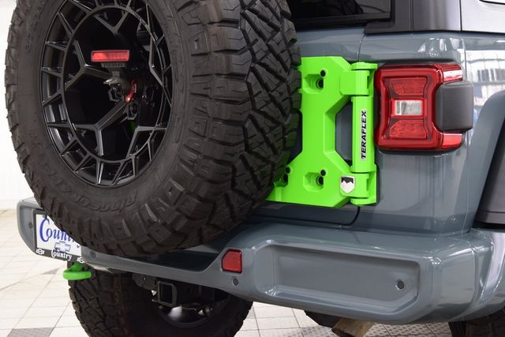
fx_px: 842
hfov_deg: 33.4
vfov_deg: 22.6
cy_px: 168
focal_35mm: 60
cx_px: 252
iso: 1250
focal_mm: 40
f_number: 6.3
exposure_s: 1/15
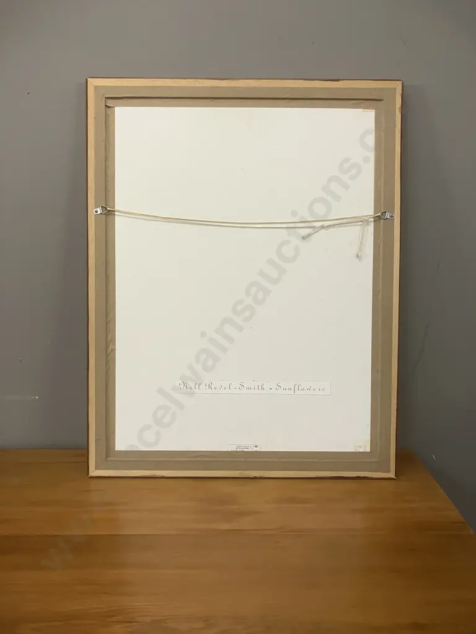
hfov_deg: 49.7
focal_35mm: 28
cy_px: 317
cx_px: 238
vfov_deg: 63.4
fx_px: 513
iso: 64
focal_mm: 3.99
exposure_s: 1/50
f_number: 1.8
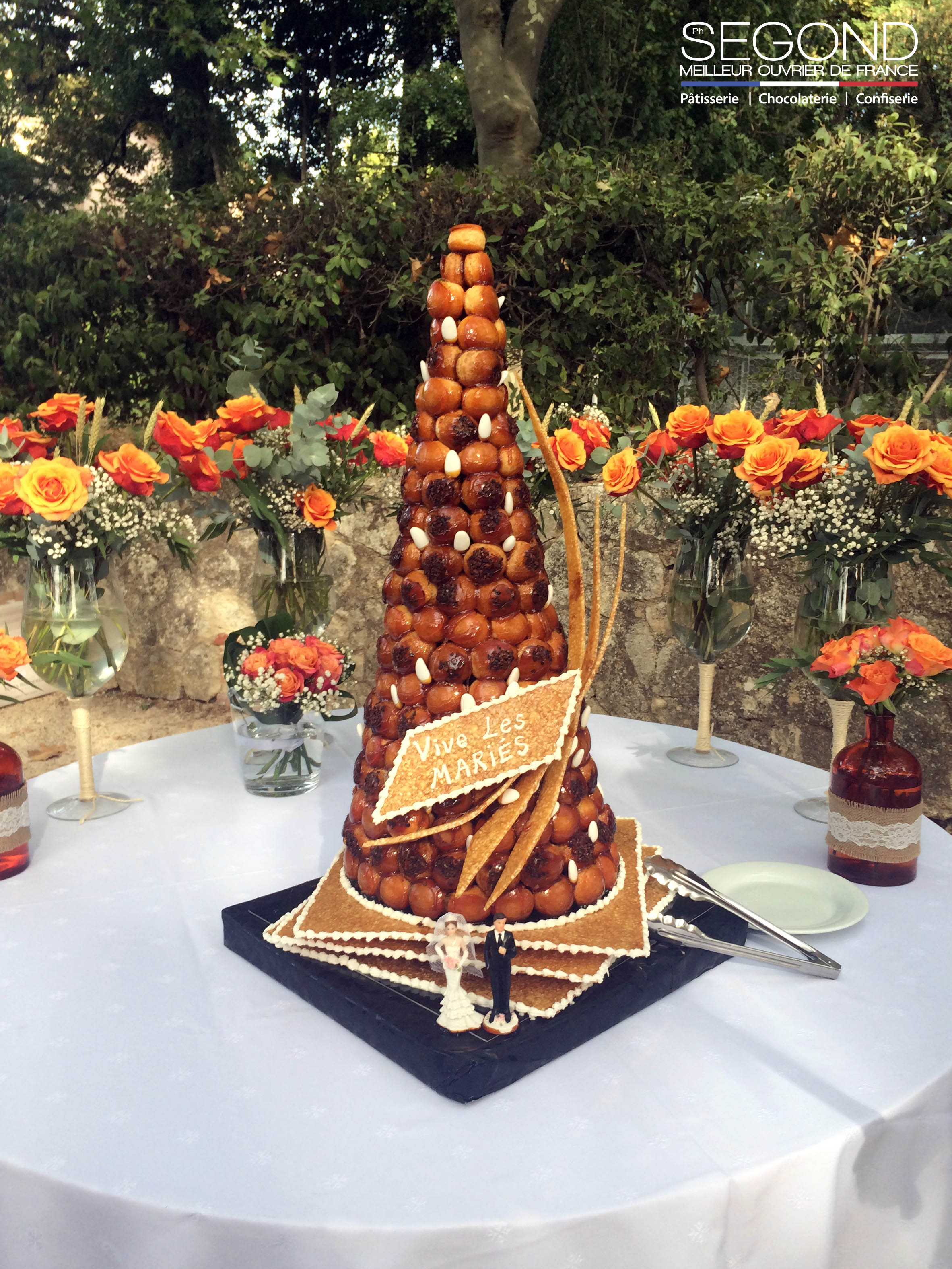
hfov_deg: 46.8
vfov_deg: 60.0
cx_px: 486
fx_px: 1100
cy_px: 635
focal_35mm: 30
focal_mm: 4.15
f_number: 2.2
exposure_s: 1/202
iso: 32
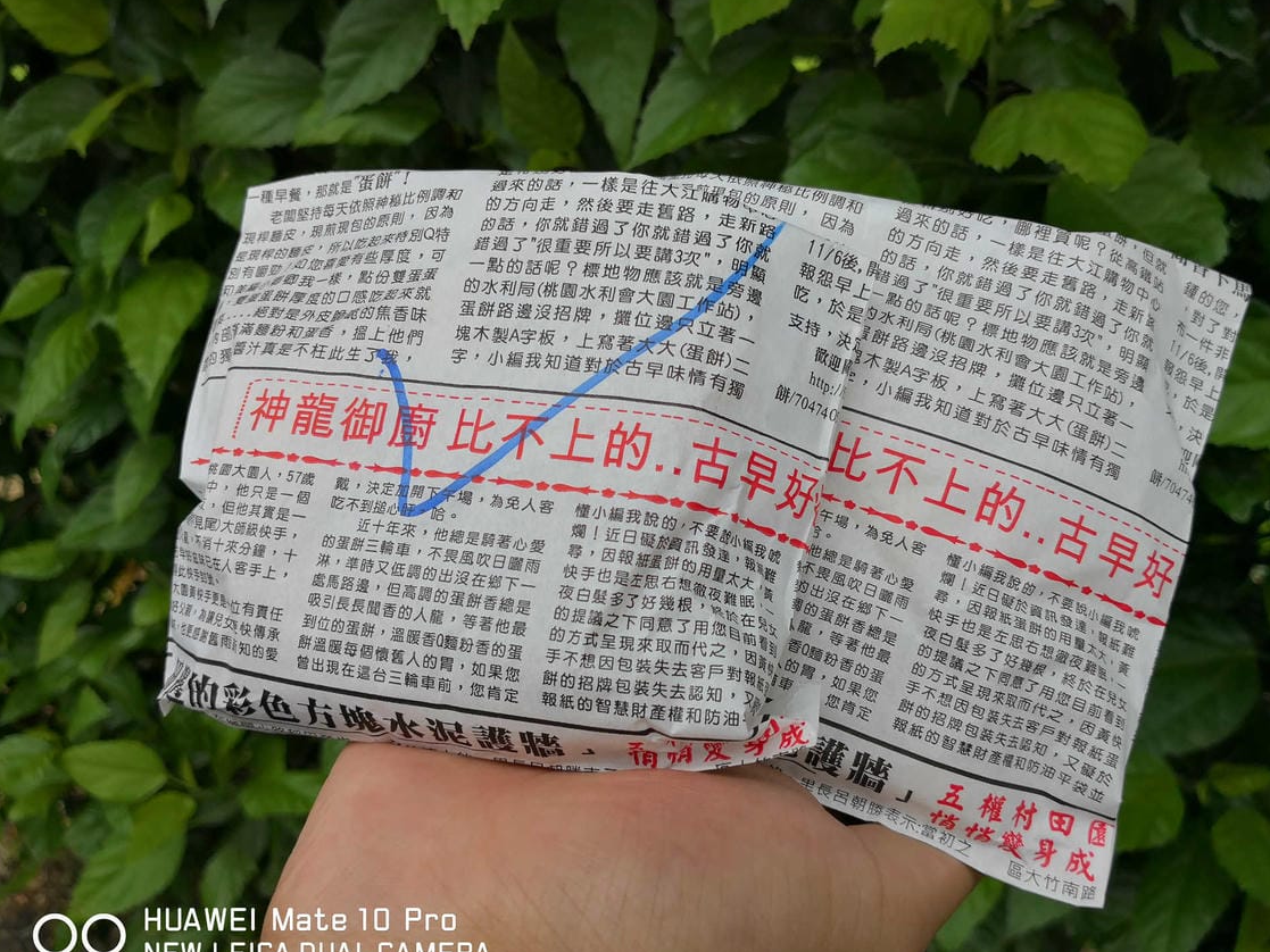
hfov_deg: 61.6
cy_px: 478
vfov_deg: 48.2
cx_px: 663
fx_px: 1064
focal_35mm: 29
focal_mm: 3.95
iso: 50
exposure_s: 1/804
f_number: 1.6
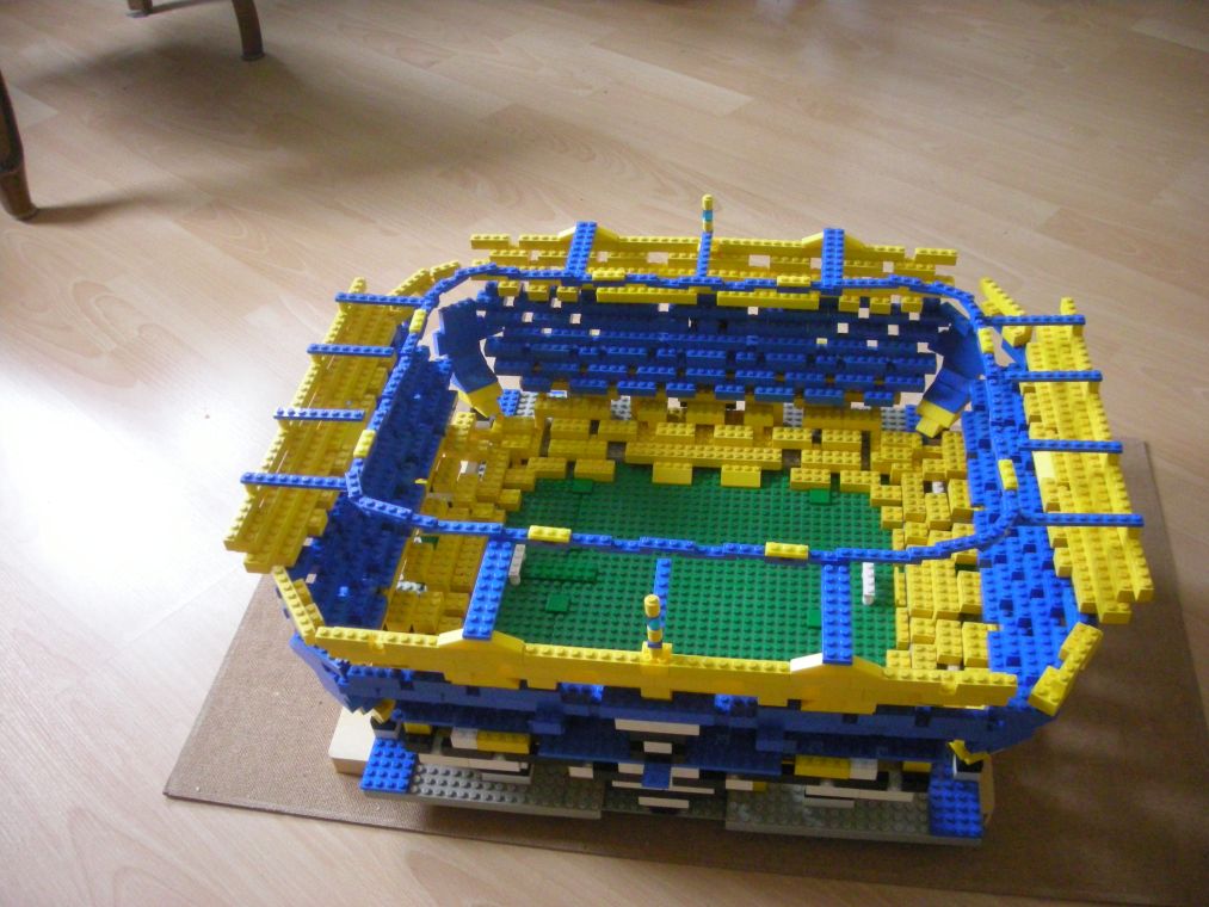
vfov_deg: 40.7
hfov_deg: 52.6
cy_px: 454
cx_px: 604
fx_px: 1223
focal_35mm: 35
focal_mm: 5.7
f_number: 2.8
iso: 400
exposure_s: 1/40.3
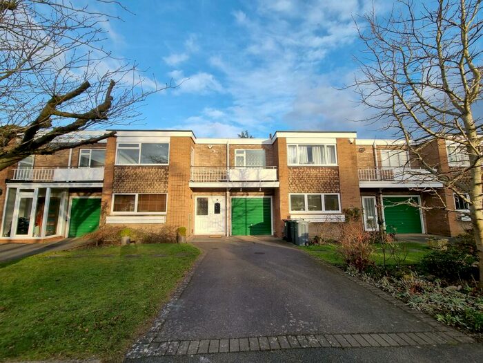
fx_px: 181
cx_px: 242
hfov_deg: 106.2
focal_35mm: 13
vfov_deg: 89.9
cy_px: 182
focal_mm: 2.2
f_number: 2.2
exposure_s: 1/648
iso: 50
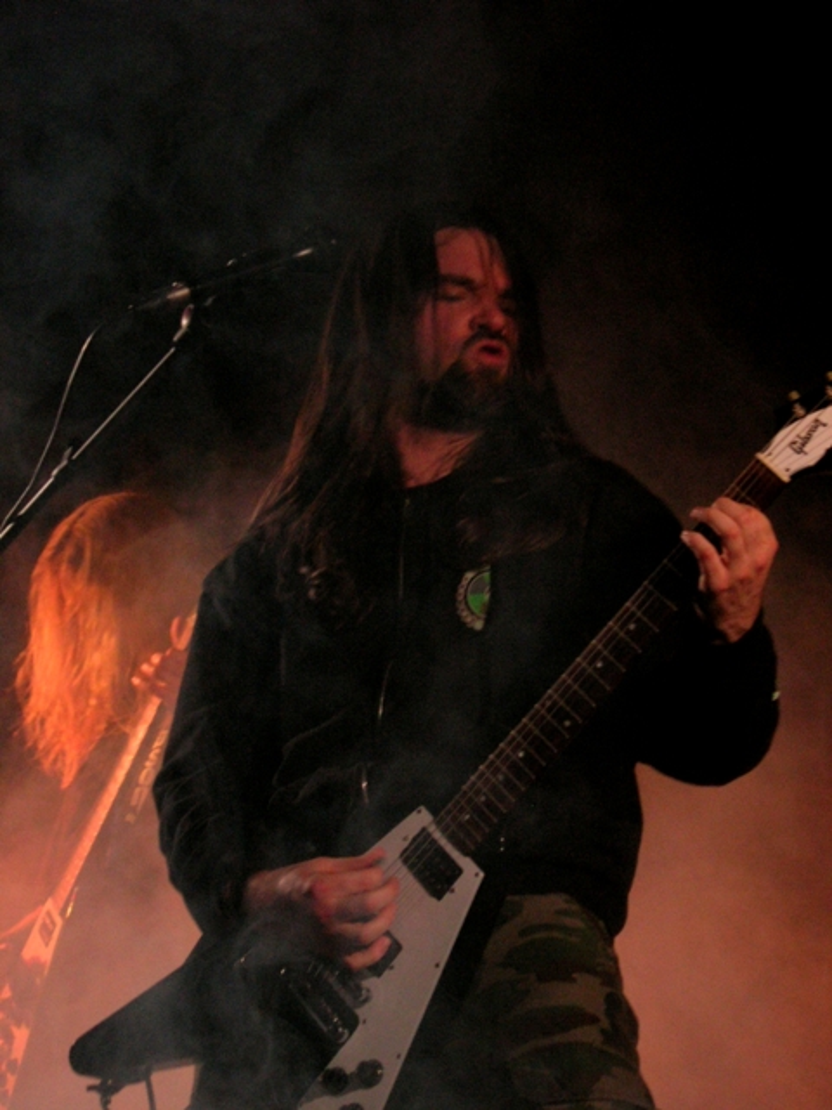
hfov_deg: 13.1
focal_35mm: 113
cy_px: 555
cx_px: 416
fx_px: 3621
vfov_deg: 17.4
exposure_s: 1/60
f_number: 4.9
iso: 200
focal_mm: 23.4
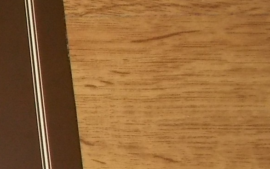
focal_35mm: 119
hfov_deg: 14.9
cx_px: -241
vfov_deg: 10.9
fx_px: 876
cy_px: 159
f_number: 3.3
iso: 200
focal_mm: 4.1
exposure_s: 1/30
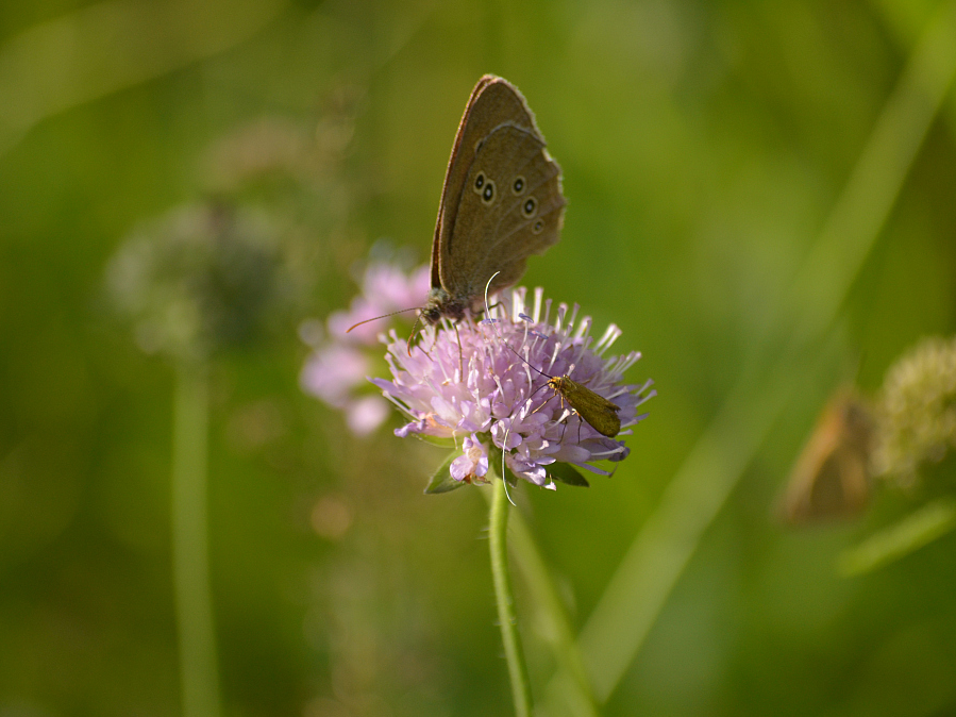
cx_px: 496
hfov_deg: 6.0
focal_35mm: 328
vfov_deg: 4.5
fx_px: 9057
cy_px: 358
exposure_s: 1/1250
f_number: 5.6
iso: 400
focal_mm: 200
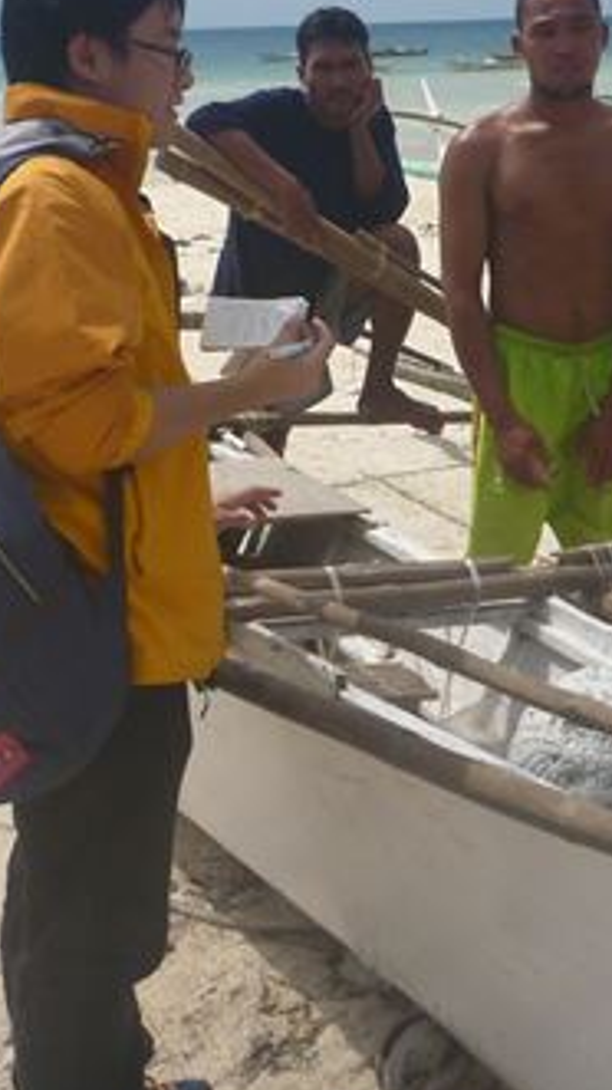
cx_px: 375
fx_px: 1703
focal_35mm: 59
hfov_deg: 20.3
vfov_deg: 35.0
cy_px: 342
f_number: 10
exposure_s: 1/500
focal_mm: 5
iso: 200
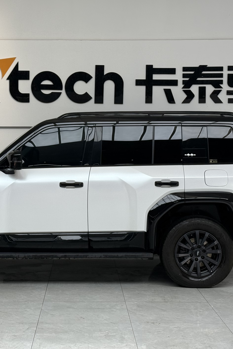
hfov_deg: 19.1
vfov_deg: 28.5
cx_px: 75
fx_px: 689
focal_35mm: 71
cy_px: 166
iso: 100
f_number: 1.78
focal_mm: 6.76
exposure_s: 1/541
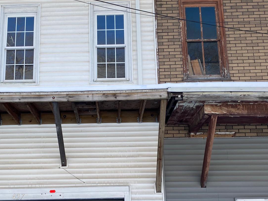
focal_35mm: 49
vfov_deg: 29.2
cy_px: 151
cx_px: 95
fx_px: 379
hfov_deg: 38.6
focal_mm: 4.25
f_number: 1.8
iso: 32
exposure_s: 1/767
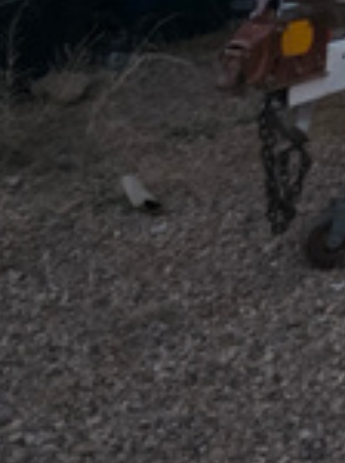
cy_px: -386
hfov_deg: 11.5
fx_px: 1573
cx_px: 653
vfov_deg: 14.6
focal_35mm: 118
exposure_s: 1/30
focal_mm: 6.3
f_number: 1.7
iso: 1250
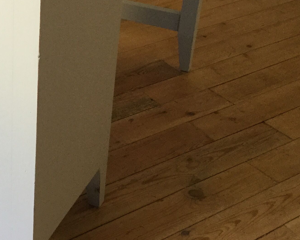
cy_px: 57
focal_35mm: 75
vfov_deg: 20.3
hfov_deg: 24.0
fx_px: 666
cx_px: -16
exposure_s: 1/33
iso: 125
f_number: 2.4
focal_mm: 3.3
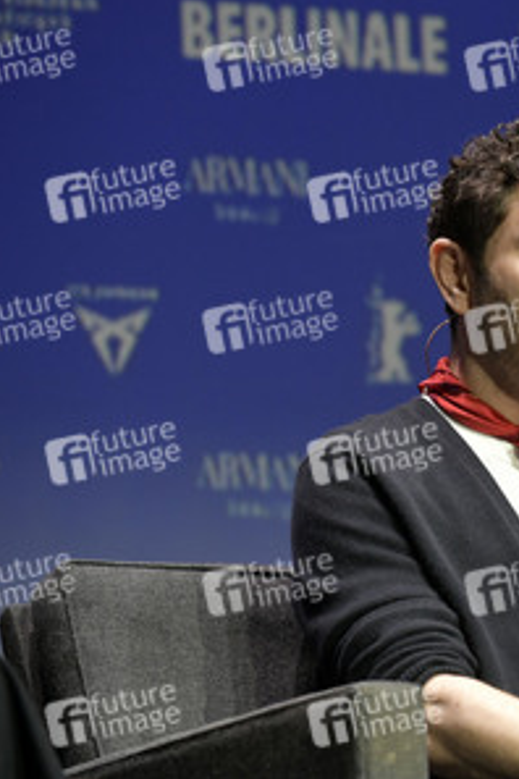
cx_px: 567
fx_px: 5903
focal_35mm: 273
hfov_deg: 5.0
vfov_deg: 7.5
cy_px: 388
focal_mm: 180
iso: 2000
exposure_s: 1/125
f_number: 5.6
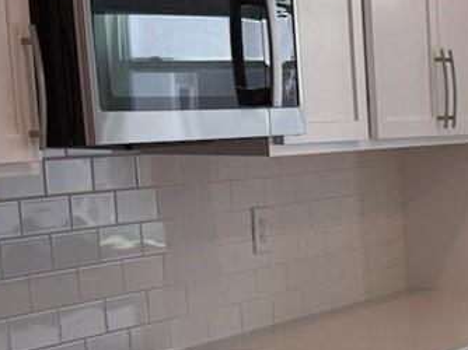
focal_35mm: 115
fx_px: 1554
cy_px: 370
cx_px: 1014
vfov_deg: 12.7
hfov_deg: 13.8
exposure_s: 1/374
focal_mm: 6.76
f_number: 1.78
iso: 100
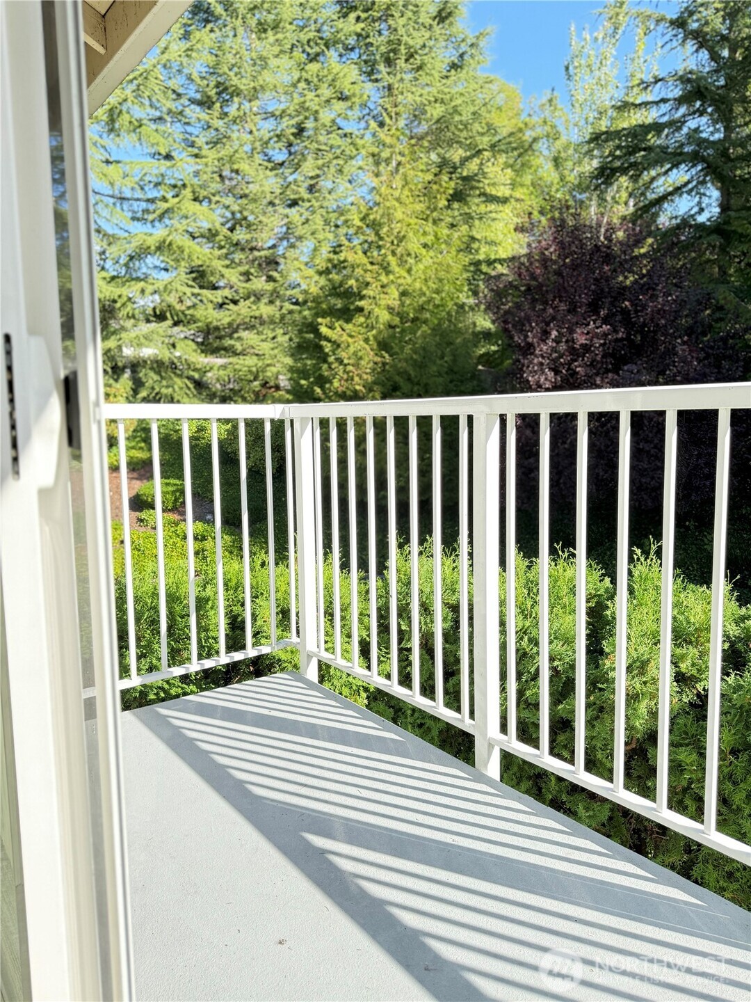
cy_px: 501
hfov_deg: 56.8
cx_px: 376
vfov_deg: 71.6
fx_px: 694
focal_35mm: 24
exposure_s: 1/677
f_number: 1.78
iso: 100
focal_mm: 6.76
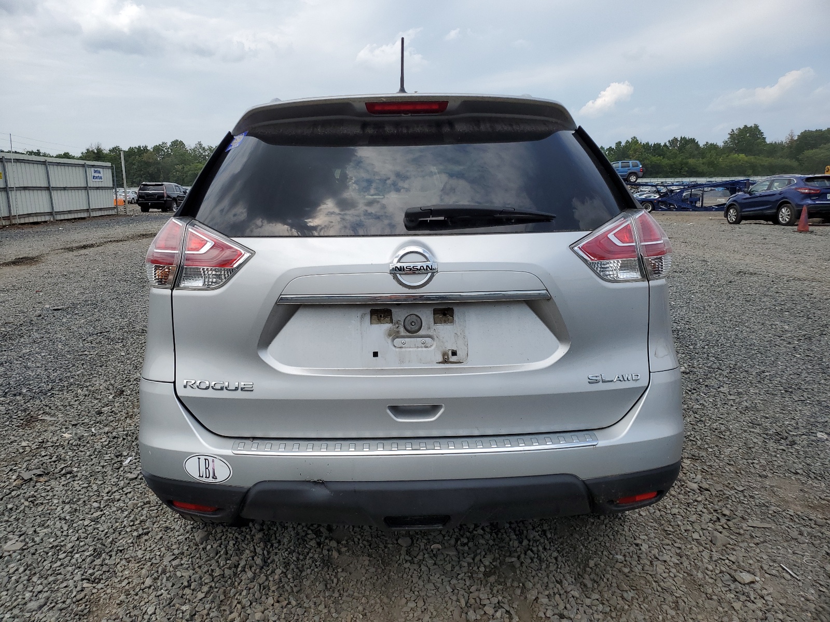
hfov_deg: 67.3
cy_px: 311
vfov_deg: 53.1
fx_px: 623
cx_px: 415
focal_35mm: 26
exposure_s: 1/5000
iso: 50
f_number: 1.5
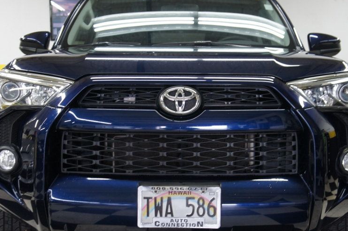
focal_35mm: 54
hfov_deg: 36.9
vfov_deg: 25.0
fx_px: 522
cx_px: 180
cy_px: 139
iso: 500
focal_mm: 26
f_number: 4
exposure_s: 1/40
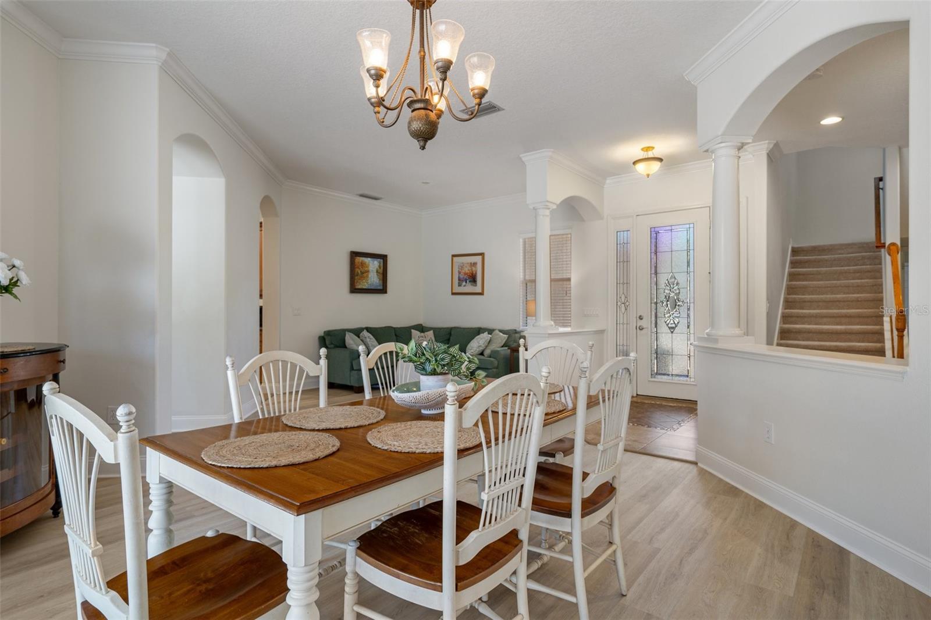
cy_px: 310
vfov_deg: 67.4
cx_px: 466
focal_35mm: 18
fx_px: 465
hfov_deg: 90.0
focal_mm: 18
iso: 320
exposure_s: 1/1.67
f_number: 8
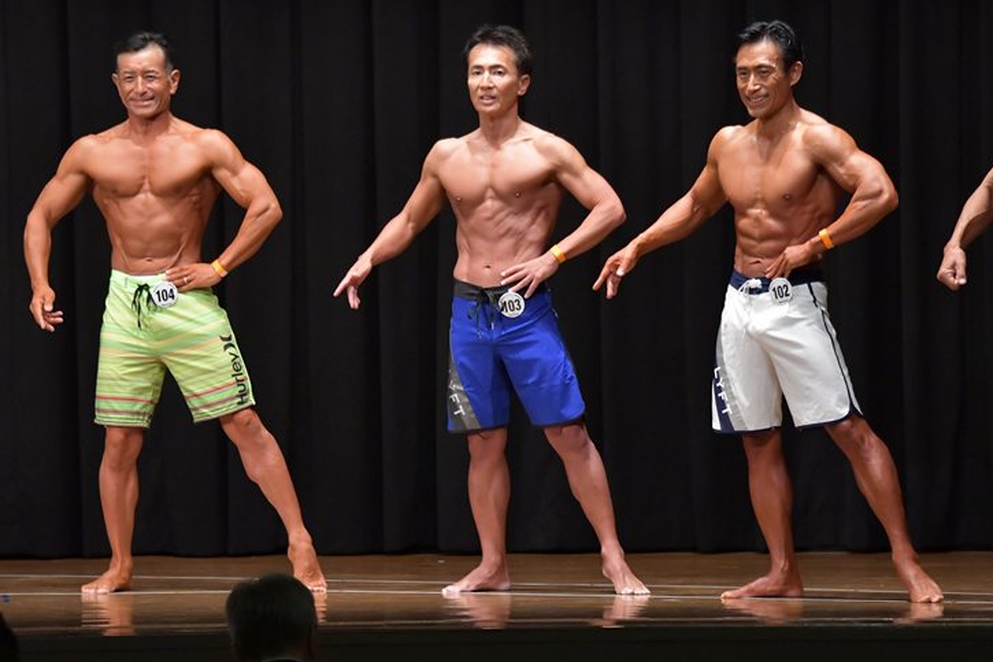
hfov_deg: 9.5
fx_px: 5956
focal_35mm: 216
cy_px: 322
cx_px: 487
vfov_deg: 6.4
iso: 6400
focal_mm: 135
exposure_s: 1/400
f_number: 5.6
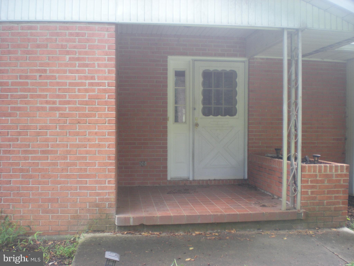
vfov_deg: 37.7
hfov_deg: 49.0
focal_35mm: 38
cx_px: 177
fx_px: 389
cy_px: 133
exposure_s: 1/57
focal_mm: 6.3
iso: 131
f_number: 3.1
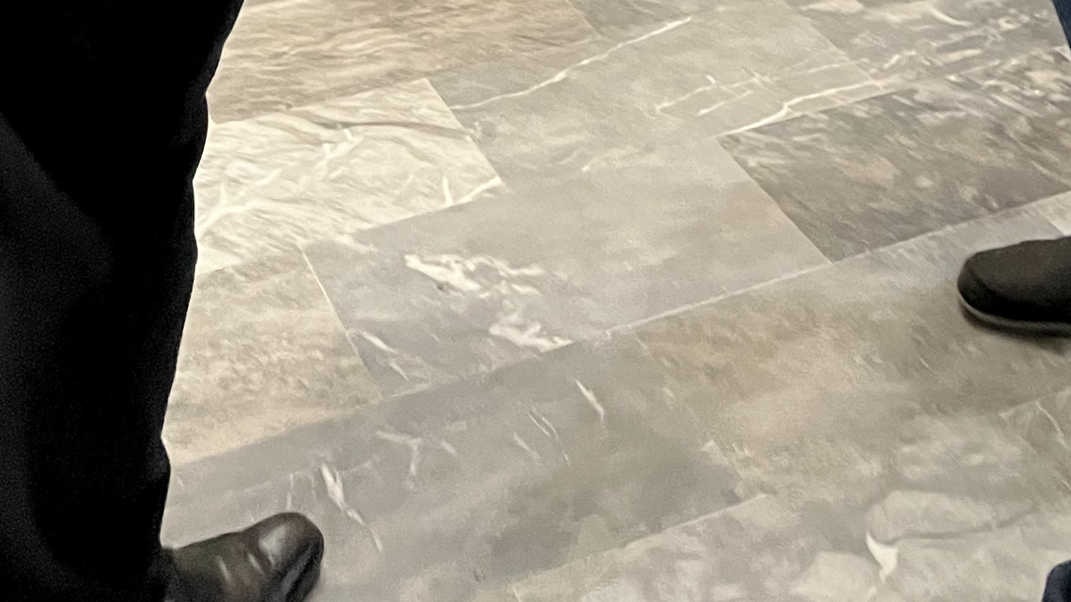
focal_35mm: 69
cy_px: -607
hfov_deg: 30.6
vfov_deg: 14.5
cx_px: 557
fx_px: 1960
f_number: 1.6
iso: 400
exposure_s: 1/33
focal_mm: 5.1
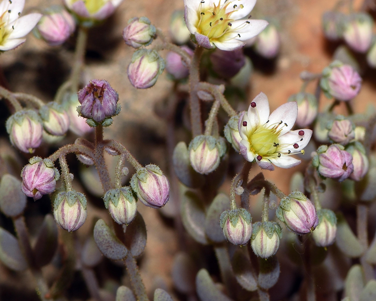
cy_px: 145
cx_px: 288
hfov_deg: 7.4
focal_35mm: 261
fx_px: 2903
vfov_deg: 5.9
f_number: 14
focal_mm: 105
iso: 100
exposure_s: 1/250
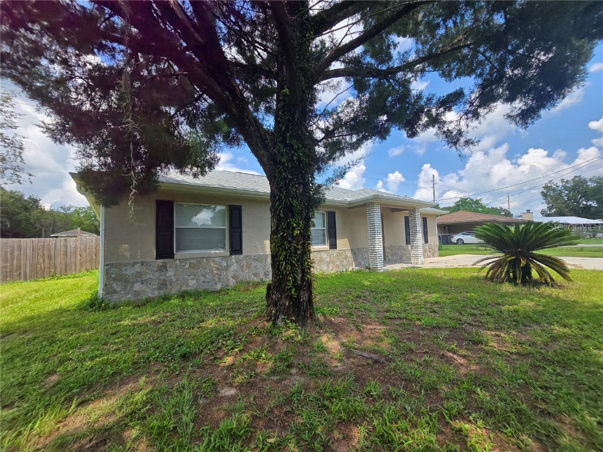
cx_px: 302
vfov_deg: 89.9
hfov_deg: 106.2
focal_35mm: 13
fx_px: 226
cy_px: 226
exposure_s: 1/1262
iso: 50
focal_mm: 2.2
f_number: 2.2
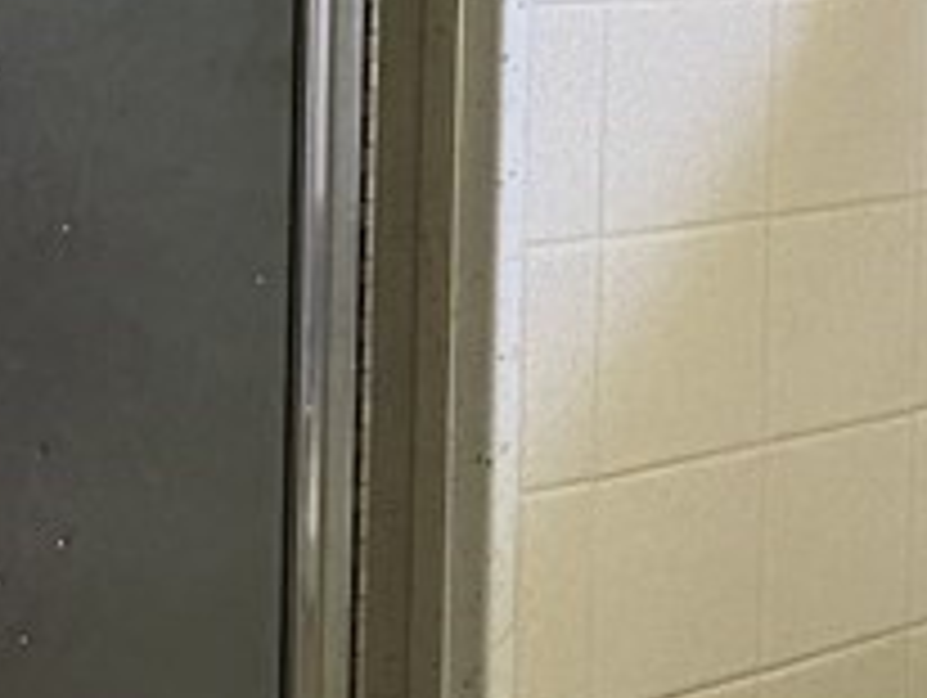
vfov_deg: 11.1
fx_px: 3459
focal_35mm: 129
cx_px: 1728
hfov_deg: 13.5
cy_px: -315
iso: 320
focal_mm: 4.25
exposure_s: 1/60
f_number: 1.8
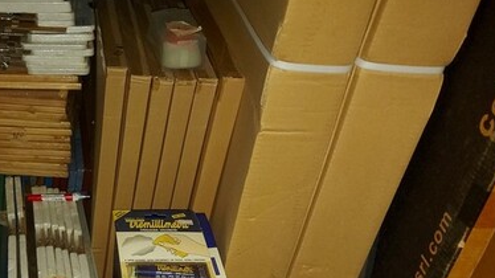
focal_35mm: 42
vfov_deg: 28.1
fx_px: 551
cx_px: 107
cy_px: 185
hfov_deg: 46.1
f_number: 1.8
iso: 250
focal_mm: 5.23
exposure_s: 1/33
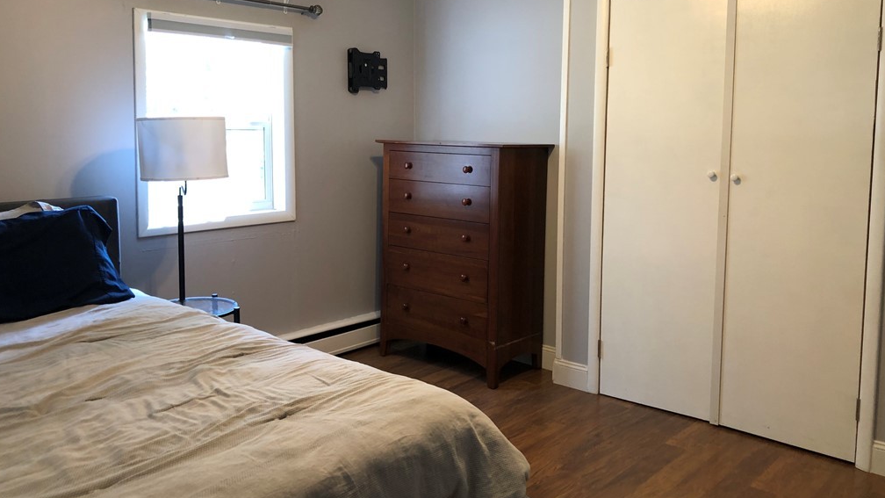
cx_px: 442
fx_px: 727
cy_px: 198
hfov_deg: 62.6
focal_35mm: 31
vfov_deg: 37.6
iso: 40
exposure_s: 1/20
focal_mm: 3.99
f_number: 1.8
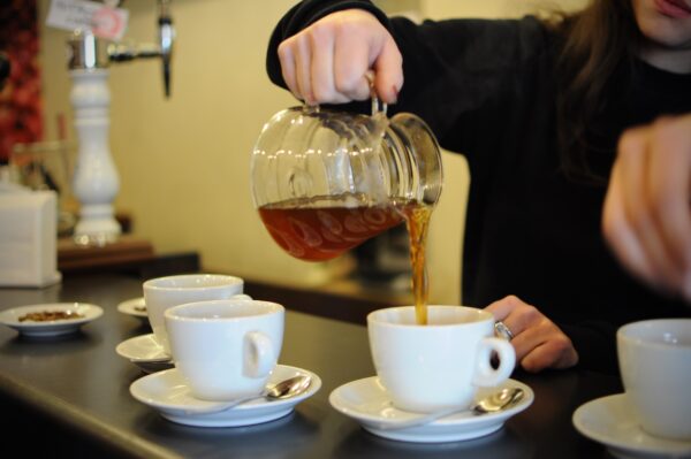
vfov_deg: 25.7
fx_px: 1007
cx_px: 346
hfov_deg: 37.9
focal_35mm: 52
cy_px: 230
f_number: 2
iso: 500
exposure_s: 1/50
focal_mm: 35
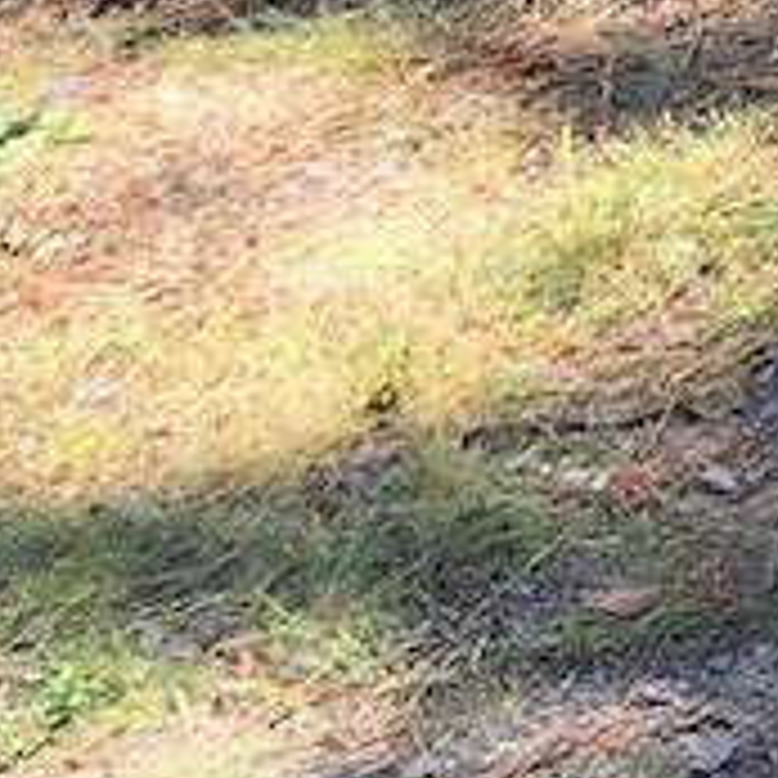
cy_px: -845
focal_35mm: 190
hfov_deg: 7.6
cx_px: 2608
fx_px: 4831
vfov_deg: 8.6
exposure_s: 1/108
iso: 25
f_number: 2.2
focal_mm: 4.15
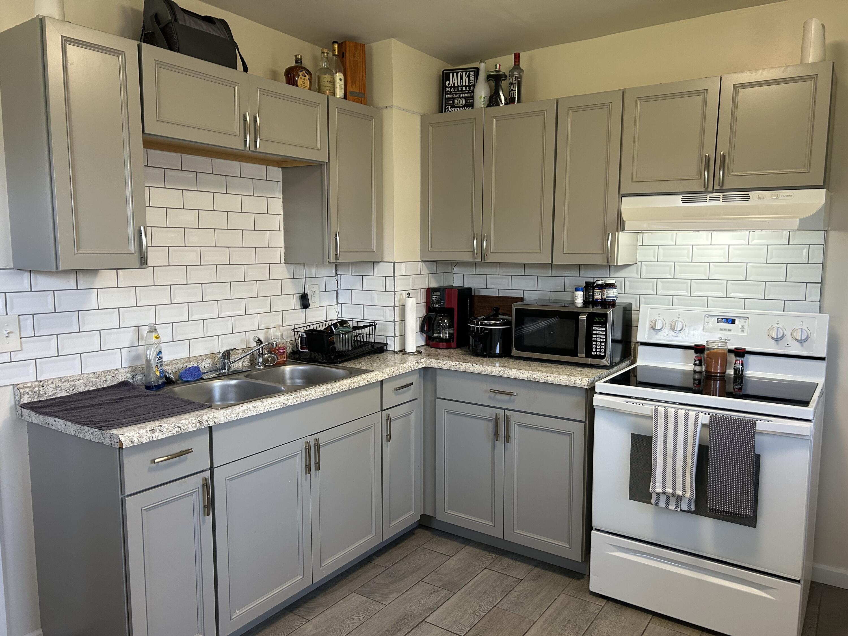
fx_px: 637
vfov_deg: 53.1
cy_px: 318
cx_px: 424
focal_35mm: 26
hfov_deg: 67.3
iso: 125
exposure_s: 1/120
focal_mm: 5.7
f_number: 1.5
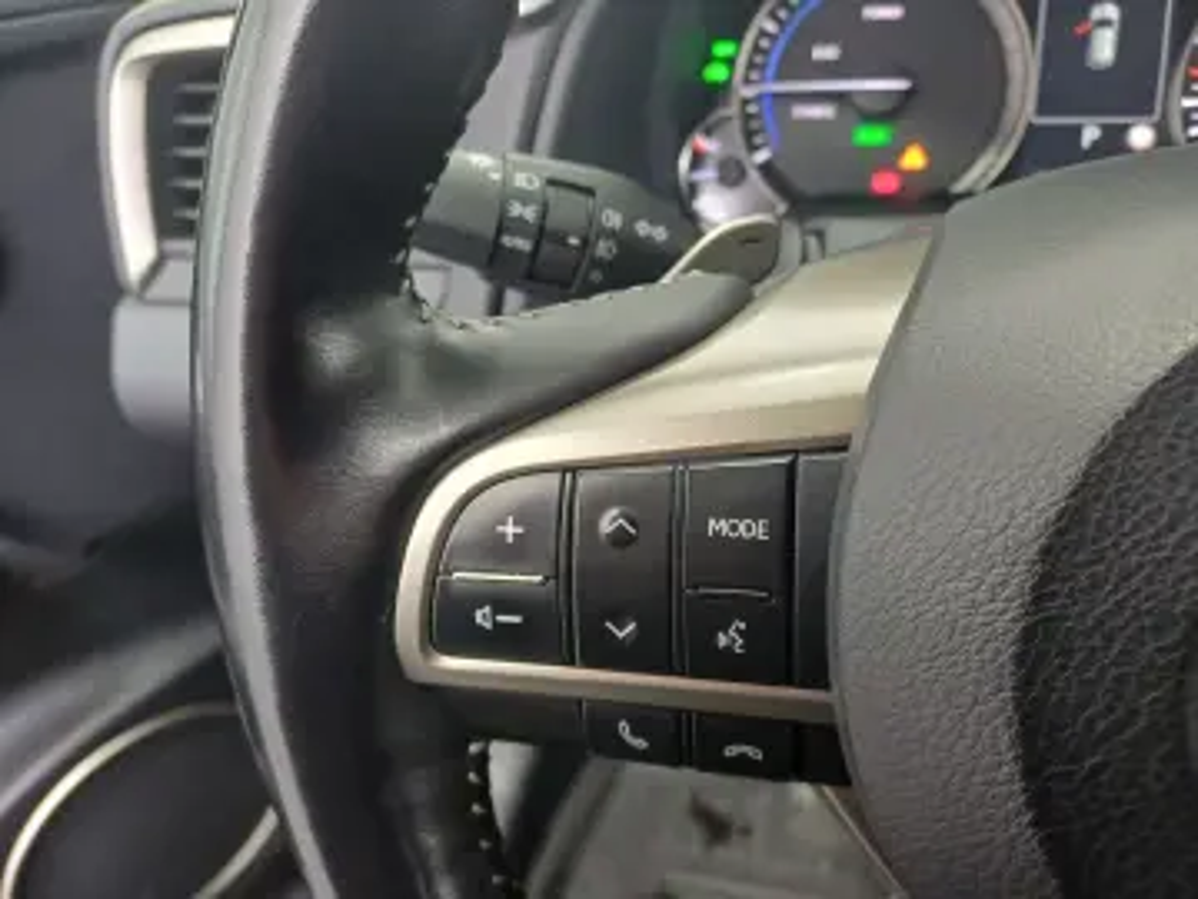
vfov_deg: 54.9
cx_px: 599
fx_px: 865
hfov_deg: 69.4
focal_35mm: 25
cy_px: 450
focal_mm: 4.65
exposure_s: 1/50
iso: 250
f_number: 1.8
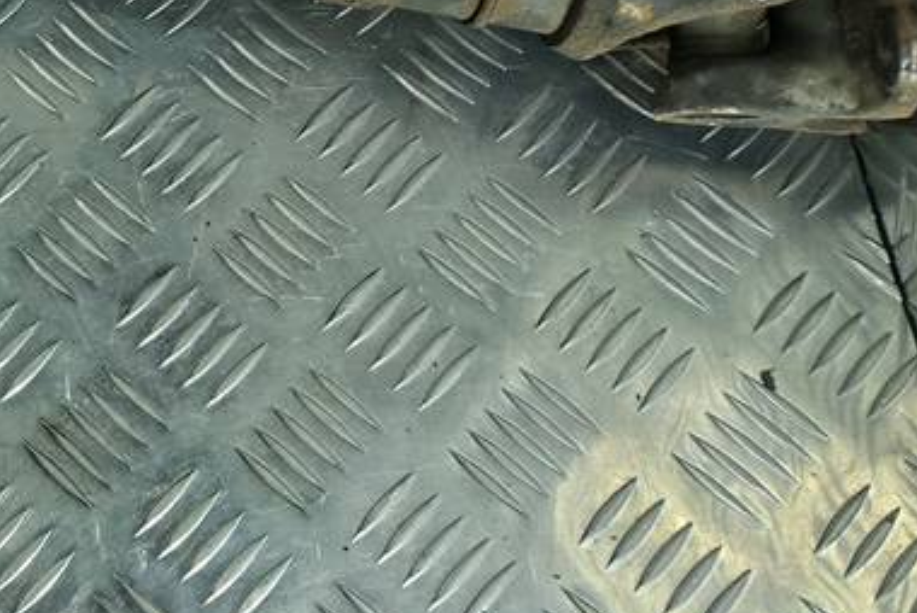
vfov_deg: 18.1
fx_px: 1784
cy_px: -203
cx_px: -273
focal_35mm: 70
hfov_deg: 25.0
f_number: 1.8
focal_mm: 4.6
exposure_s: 1/50
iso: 32
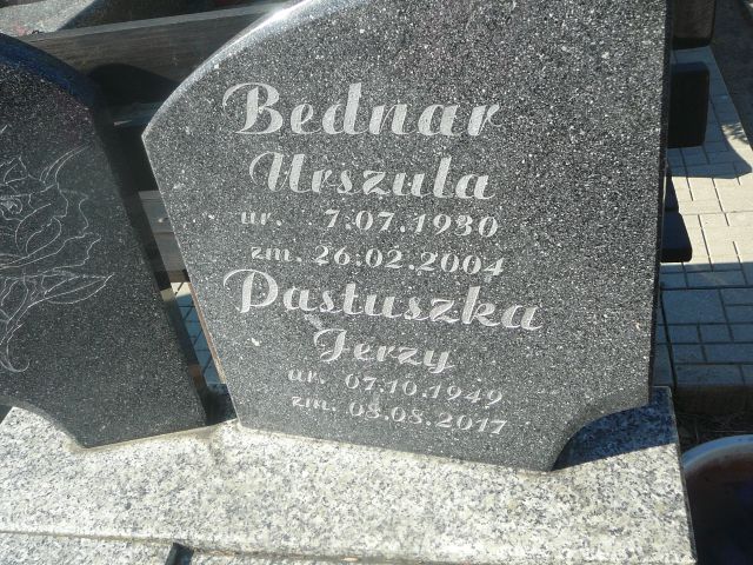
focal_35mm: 39
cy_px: 282
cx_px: 376
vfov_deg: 36.8
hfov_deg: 47.9
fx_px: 848
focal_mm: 5.8
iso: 80
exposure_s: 1/500
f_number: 3
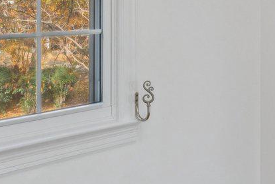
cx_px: 215
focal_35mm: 74
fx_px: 565
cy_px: 2
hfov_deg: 26.9
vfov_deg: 18.0
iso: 250
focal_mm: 10
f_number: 9
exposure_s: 1/25
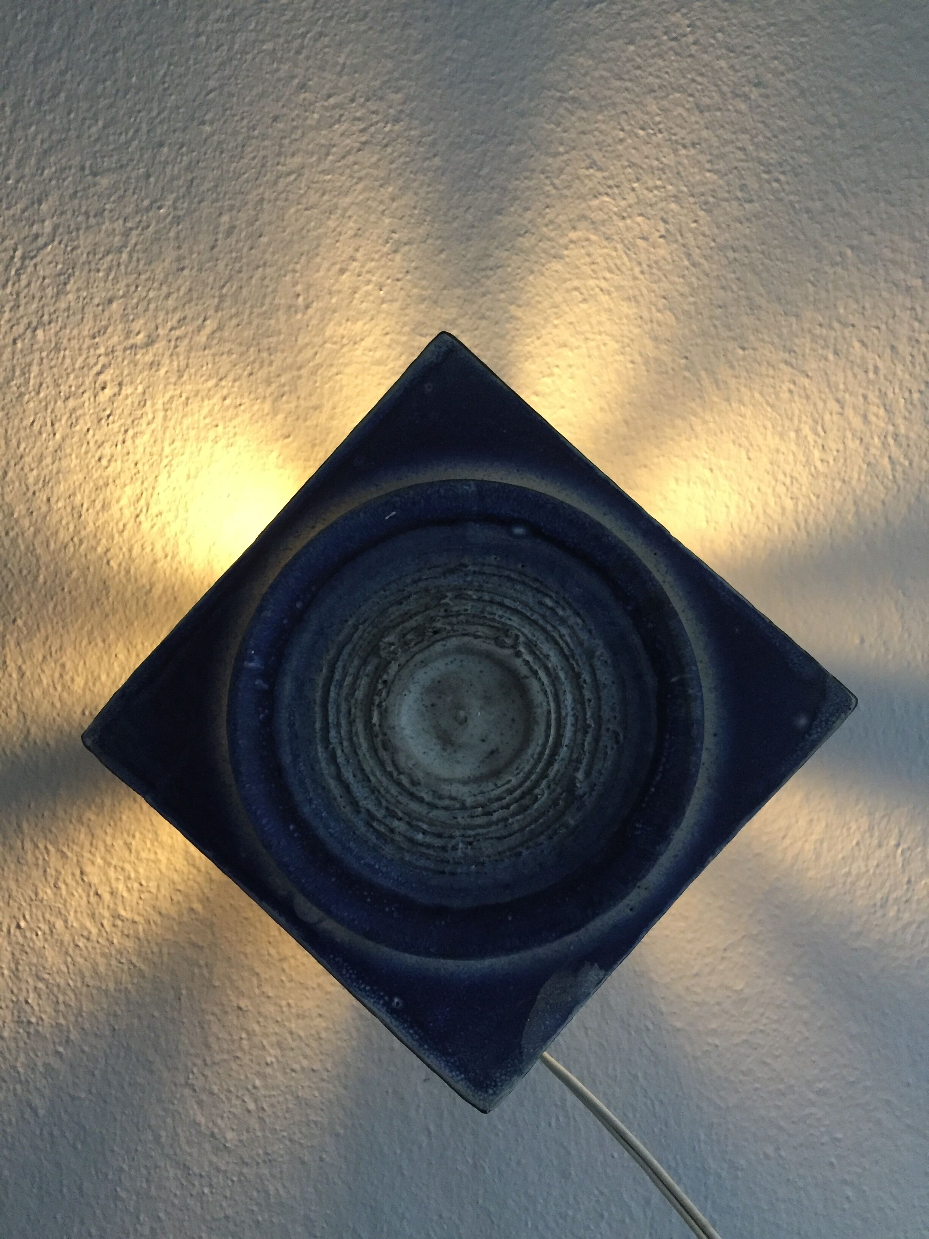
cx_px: 464
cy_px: 620
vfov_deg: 61.7
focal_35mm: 29
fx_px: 1038
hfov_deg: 48.2
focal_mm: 4.15
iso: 250
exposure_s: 1/17
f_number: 2.2
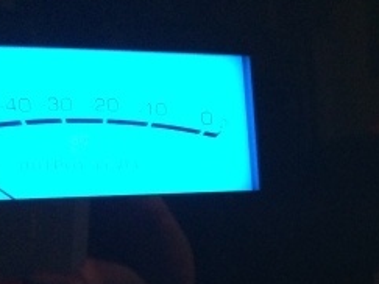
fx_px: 865
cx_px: 426
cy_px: 364
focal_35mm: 79
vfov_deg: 17.5
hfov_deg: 23.1
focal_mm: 4.12
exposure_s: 1/15
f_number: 2.2
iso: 400
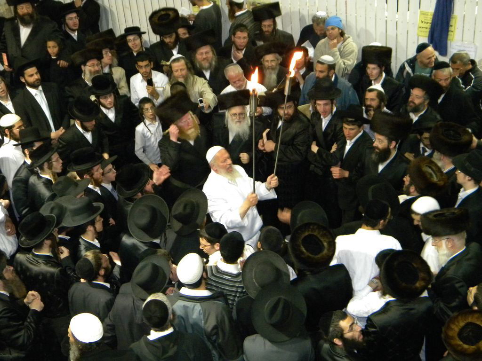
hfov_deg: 34.3
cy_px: 180
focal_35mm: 56
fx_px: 780
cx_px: 241
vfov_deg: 26.1
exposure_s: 1/30
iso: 582
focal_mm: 10.1
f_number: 4.1
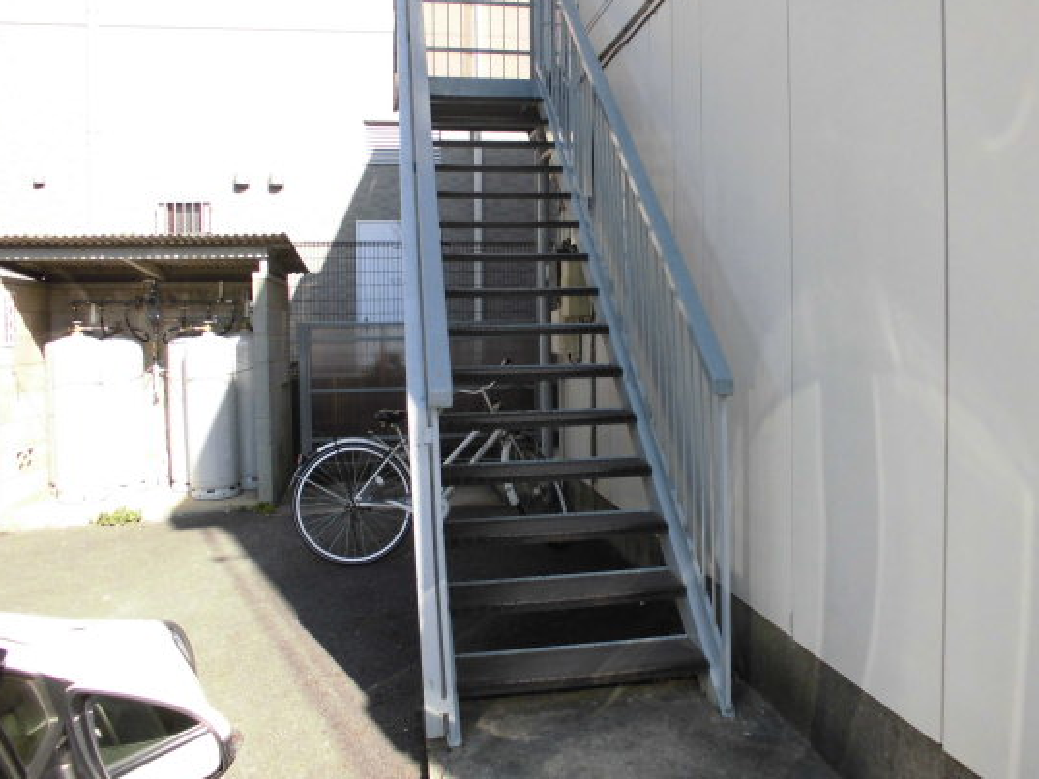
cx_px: 579
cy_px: 346
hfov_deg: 58.2
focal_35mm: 31
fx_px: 931
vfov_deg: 45.4
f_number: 3.5
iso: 100
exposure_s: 1/200
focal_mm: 4.6
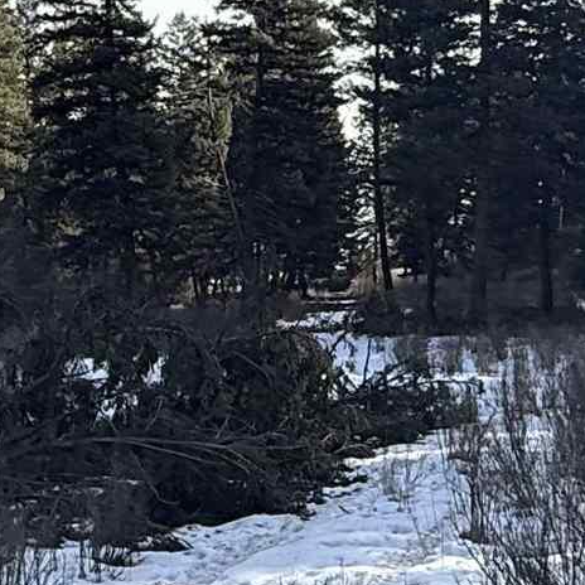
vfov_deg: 21.1
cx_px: 195
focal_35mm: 82
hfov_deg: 21.1
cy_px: 269
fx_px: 1568
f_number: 2.2
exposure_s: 1/1087
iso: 50
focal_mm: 2.22
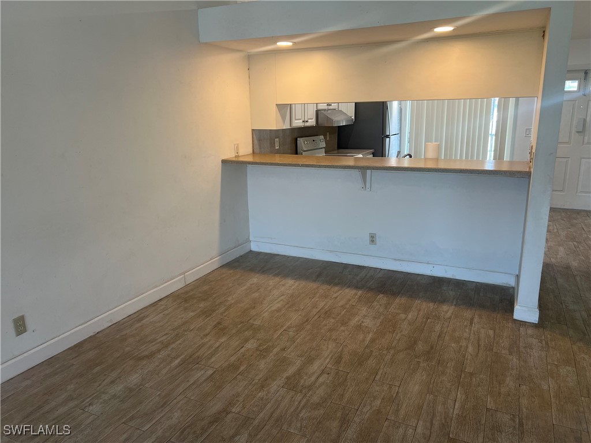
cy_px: 222
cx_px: 296
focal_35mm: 26
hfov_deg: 67.3
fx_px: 444
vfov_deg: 53.1
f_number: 1.5
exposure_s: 1/60
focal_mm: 5.7
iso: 64
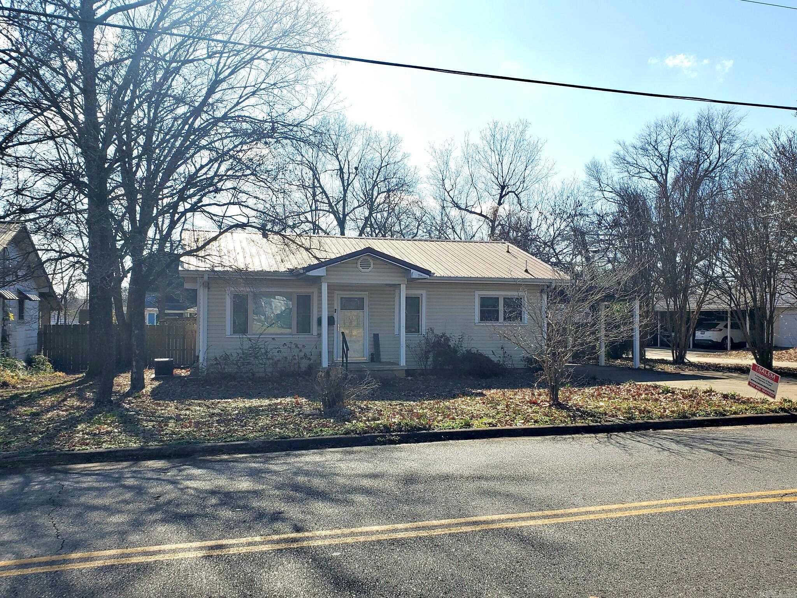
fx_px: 599
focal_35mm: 26
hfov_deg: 67.3
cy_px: 299
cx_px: 398
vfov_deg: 53.1
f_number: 2.4
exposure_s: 1/2016
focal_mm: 4.3
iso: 50
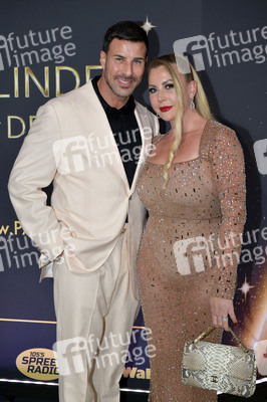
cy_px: 201
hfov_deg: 22.6
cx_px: 134
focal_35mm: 60
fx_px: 669
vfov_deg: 33.4
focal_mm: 60
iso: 1250
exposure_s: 1/250
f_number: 6.3
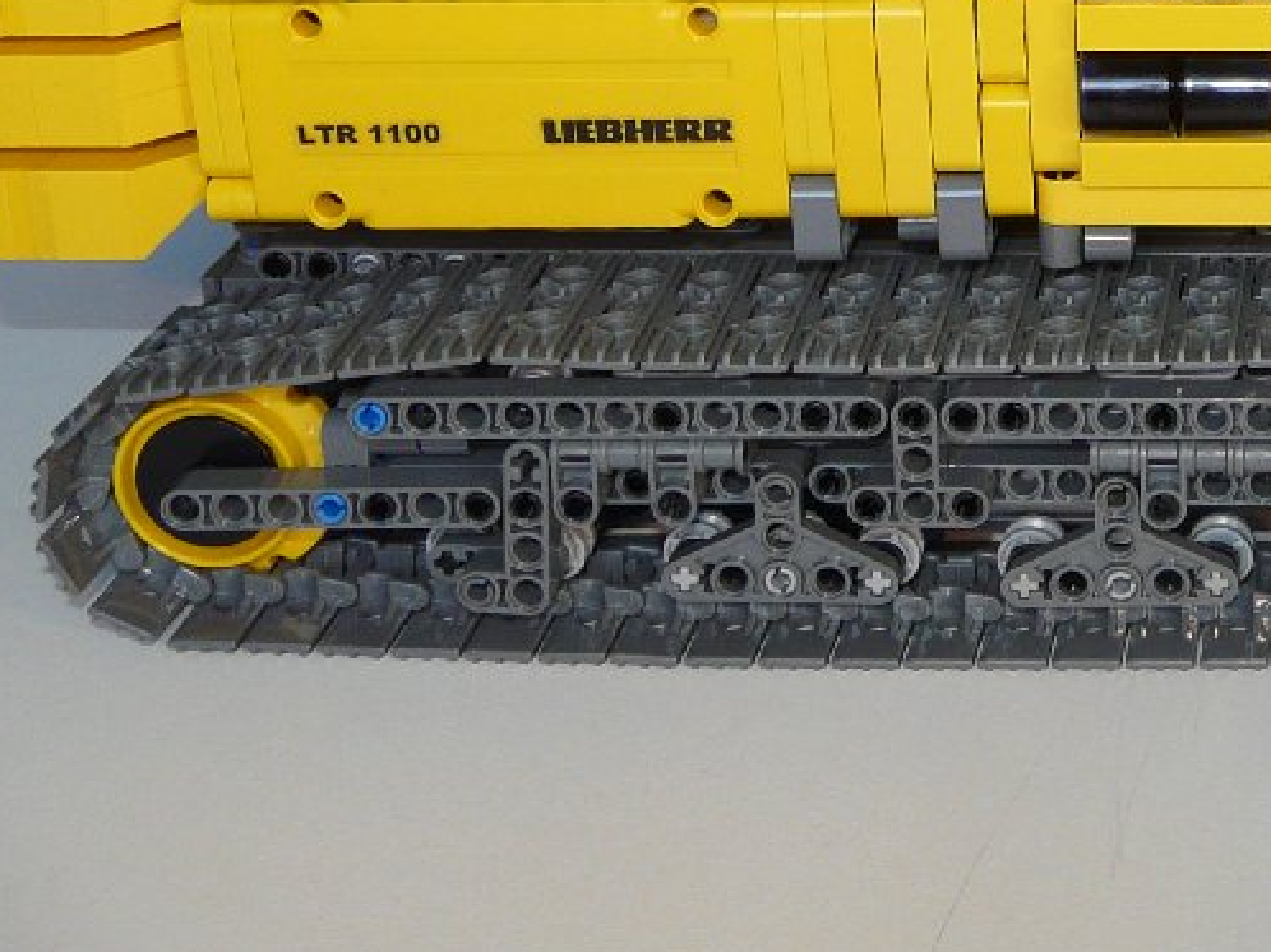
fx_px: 2642
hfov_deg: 24.7
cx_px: 1483
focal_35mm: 72
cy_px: -199
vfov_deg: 19.2
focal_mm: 4.6
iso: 100
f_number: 2.8
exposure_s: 1/30
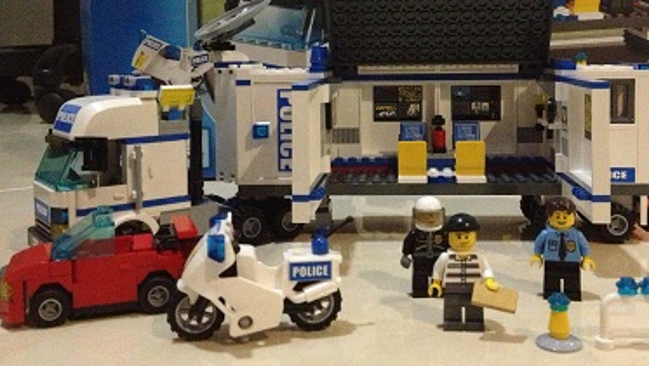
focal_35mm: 46
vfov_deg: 25.6
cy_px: 86
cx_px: 379
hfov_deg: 44.4
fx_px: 792
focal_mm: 4.28
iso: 800
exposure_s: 1/15
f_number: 2.4
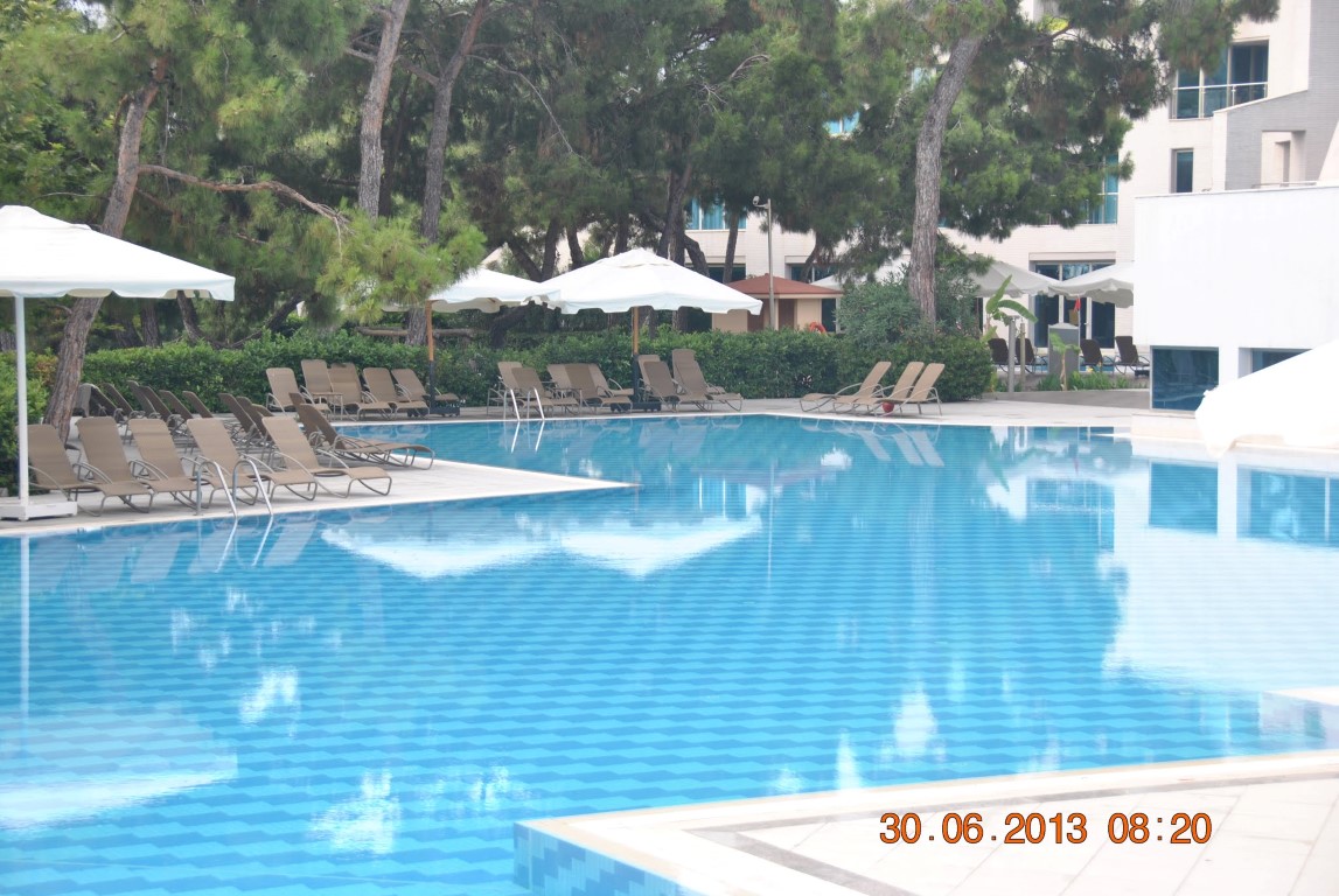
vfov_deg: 17.5
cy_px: 448
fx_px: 2905
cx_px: 670
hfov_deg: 26.0
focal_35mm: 78
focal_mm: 52
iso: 100
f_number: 5.6
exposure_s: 1/125
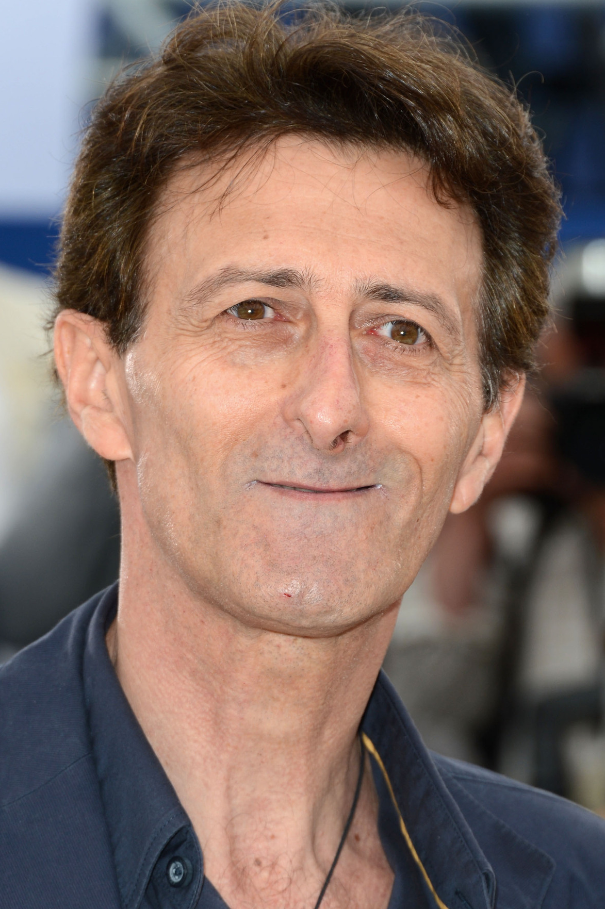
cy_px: 439
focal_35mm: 244
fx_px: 6159
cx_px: 280
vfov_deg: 8.4
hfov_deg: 5.6
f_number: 8
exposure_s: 1/250
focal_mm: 210
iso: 250
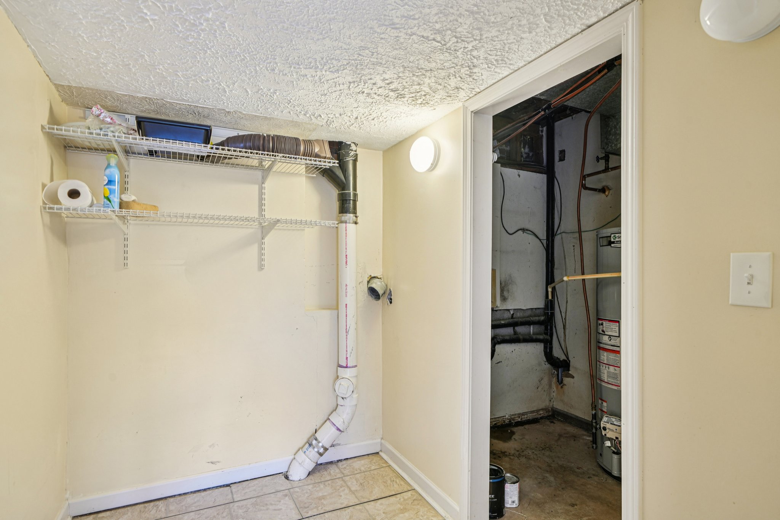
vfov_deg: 67.4
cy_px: 260
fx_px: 390
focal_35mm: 18
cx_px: 390
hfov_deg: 90.0
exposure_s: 1/3.33
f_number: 7.1
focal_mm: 18
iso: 400
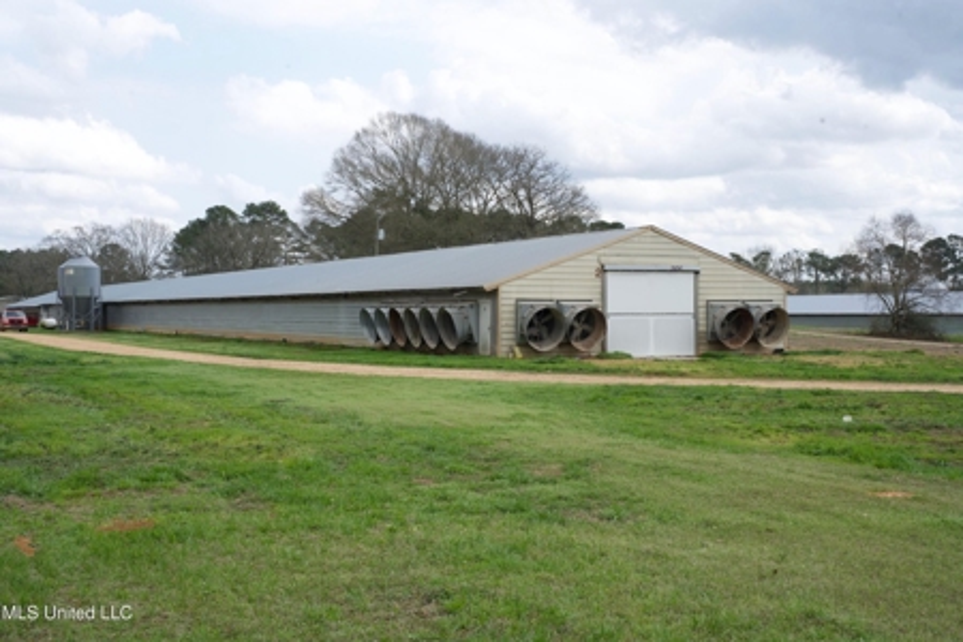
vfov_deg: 29.2
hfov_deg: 42.7
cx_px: 482
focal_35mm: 46
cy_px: 321
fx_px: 1230
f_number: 16
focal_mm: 46
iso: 400
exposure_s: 1/160
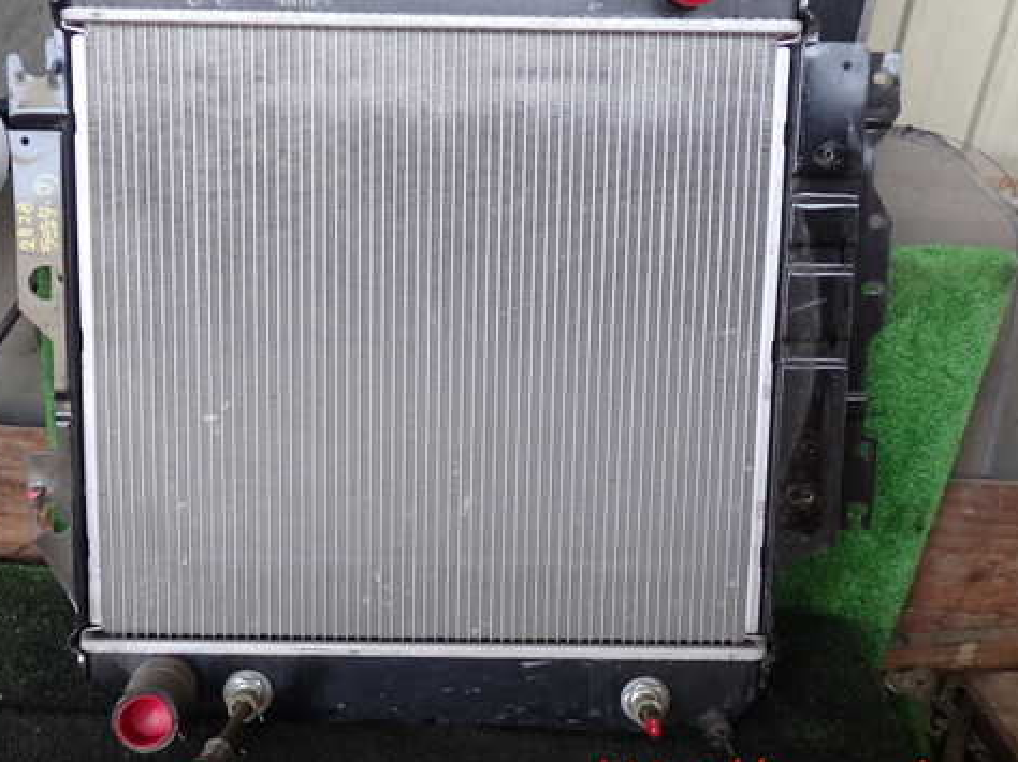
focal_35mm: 38
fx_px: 1117
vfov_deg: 37.6
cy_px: 326
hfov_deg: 48.9
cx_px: 440
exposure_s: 1/60
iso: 100
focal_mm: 5.4
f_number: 2.3
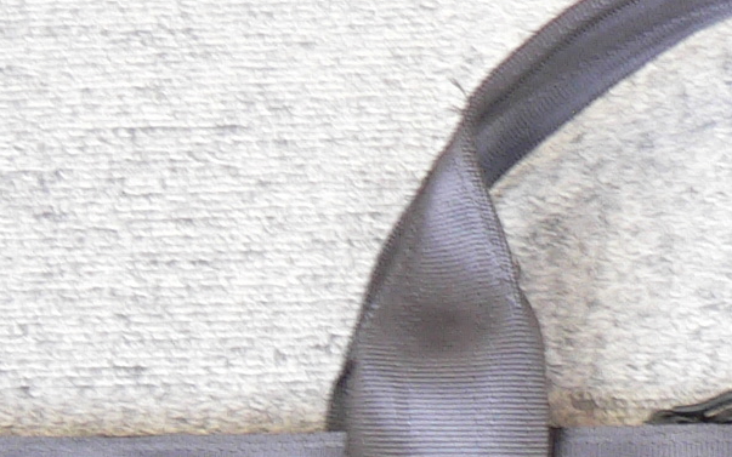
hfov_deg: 12.7
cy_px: 956
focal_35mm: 162
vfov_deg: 7.7
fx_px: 3232
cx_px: 830
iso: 100
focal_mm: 6
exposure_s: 1/8
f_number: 2.8
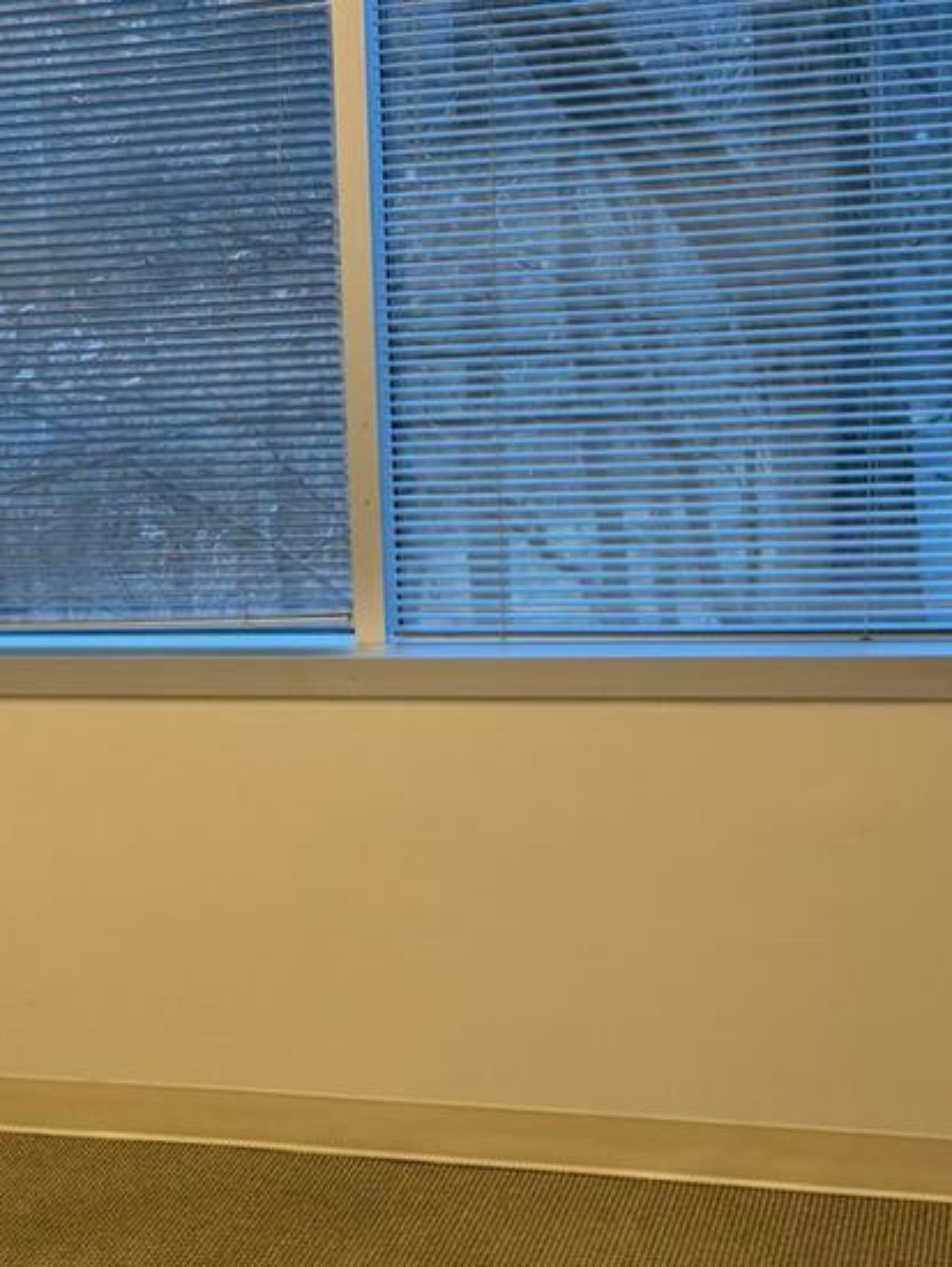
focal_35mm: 67
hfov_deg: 21.6
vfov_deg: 28.9
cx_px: 164
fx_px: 2455
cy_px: 769
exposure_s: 1/60
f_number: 1.78
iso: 200
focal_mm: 6.76
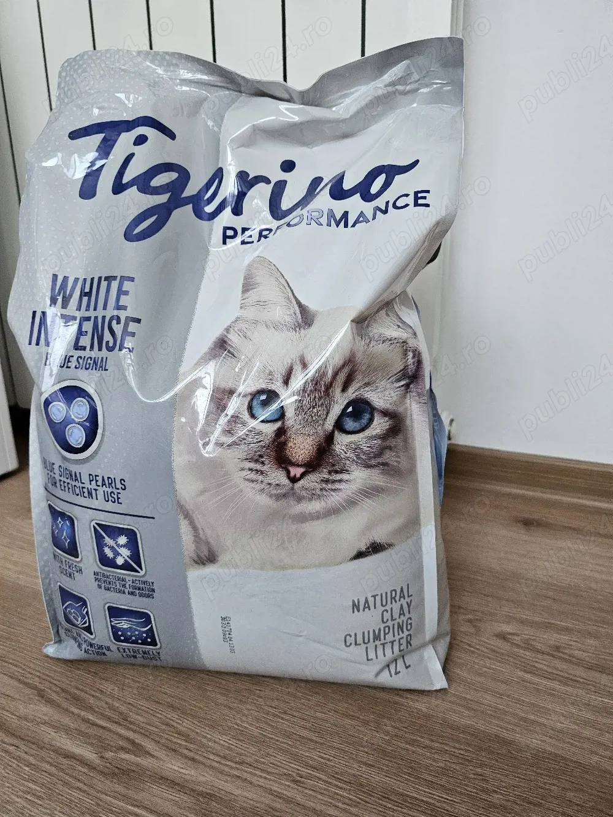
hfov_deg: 58.9
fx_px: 543
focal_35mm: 23
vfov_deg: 73.9
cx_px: 306
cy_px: 408
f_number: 1.7
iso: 500
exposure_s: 1/50.3
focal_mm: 6.3
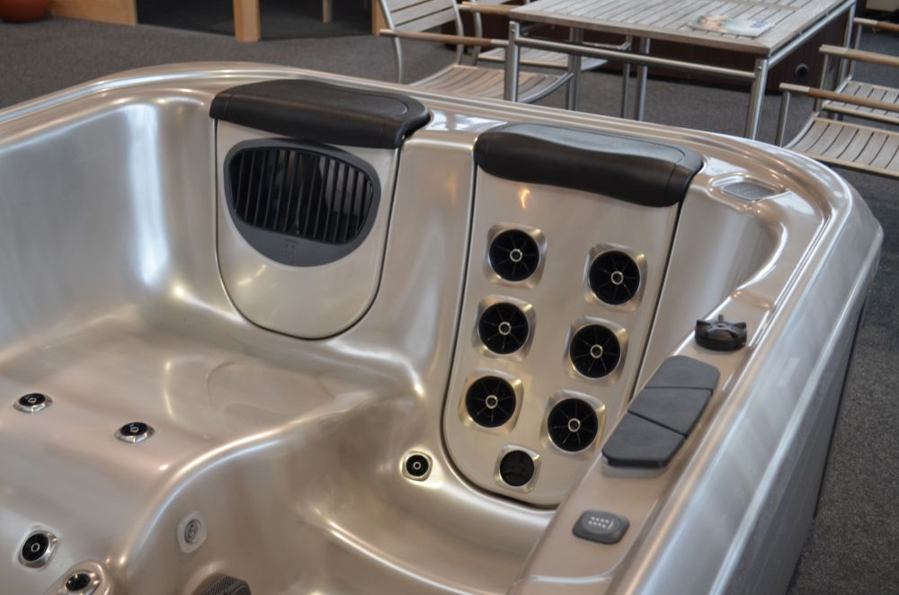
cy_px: 298
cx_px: 450
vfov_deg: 29.7
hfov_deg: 43.7
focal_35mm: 45
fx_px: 1121
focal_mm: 30
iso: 800
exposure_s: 1/60
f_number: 4.5
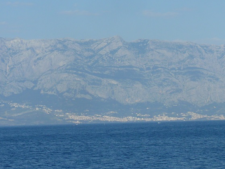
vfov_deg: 10.1
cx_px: 201
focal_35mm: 147
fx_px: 955
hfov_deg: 13.3
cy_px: 42
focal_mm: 15.9
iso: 100
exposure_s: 1/400
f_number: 7.1
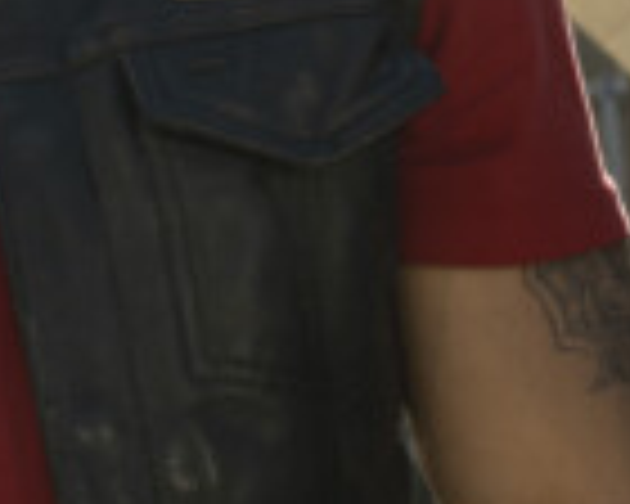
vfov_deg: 4.2
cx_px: -198
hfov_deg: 5.2
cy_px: 256
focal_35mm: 368
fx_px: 6862
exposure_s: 1/500
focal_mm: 48
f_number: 6.3
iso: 200
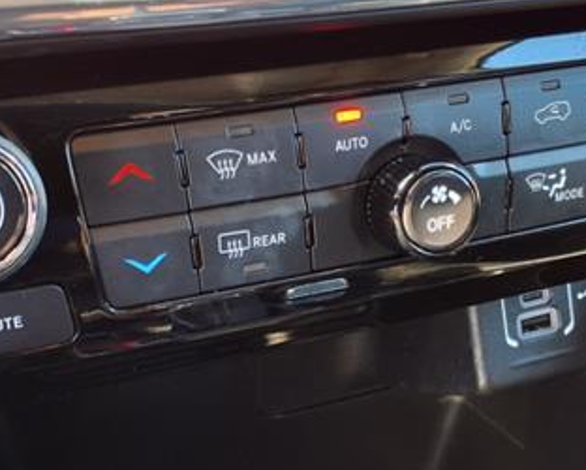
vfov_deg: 28.1
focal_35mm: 54
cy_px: 254
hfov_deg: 34.7
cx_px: 314
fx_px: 937
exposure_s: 1/40
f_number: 1.9
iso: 64
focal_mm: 3.58
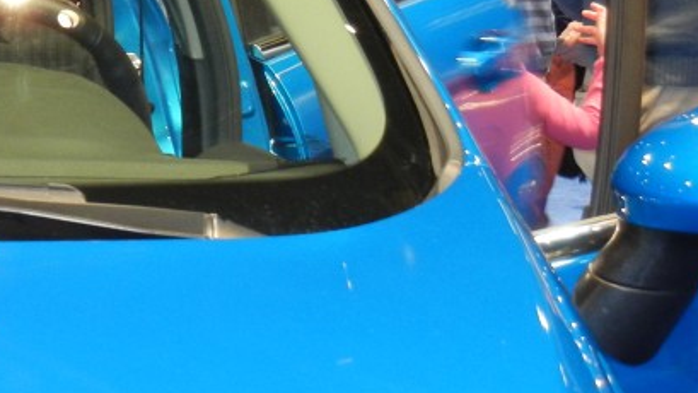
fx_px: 2628
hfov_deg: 14.8
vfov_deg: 8.5
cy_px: 179
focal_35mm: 142
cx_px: -22
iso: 400
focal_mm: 9.3
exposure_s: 1/30
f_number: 3.9
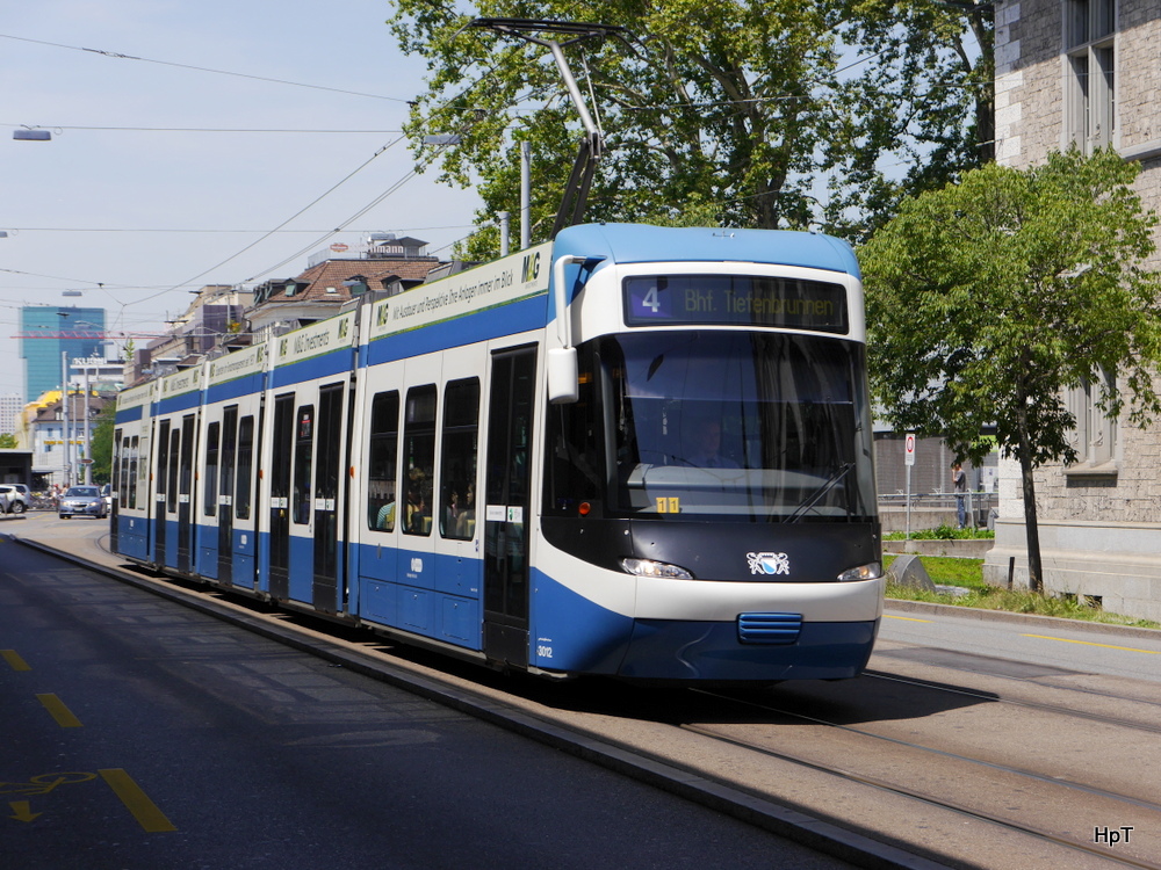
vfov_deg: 17.6
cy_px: 435
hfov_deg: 23.3
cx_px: 580
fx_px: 2817
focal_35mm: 84
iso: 160
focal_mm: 42
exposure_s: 1/320
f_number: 9
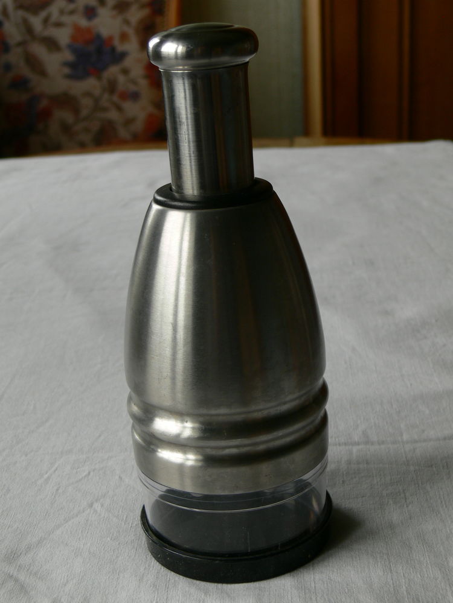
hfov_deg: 25.2
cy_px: 302
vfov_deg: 33.2
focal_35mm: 58
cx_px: 226
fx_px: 1012
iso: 80
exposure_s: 1/30
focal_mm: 11
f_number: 3.2
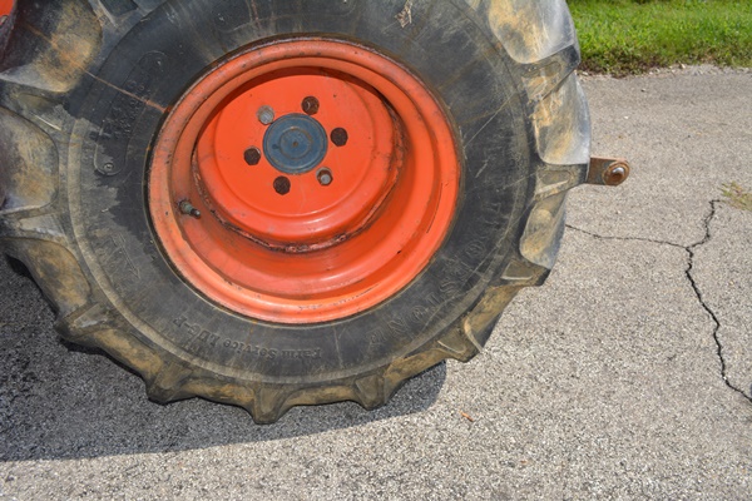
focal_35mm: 33
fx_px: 689
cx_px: 376
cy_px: 250
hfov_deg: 57.2
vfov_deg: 40.0
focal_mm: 22
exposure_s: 1/200
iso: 100
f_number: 8
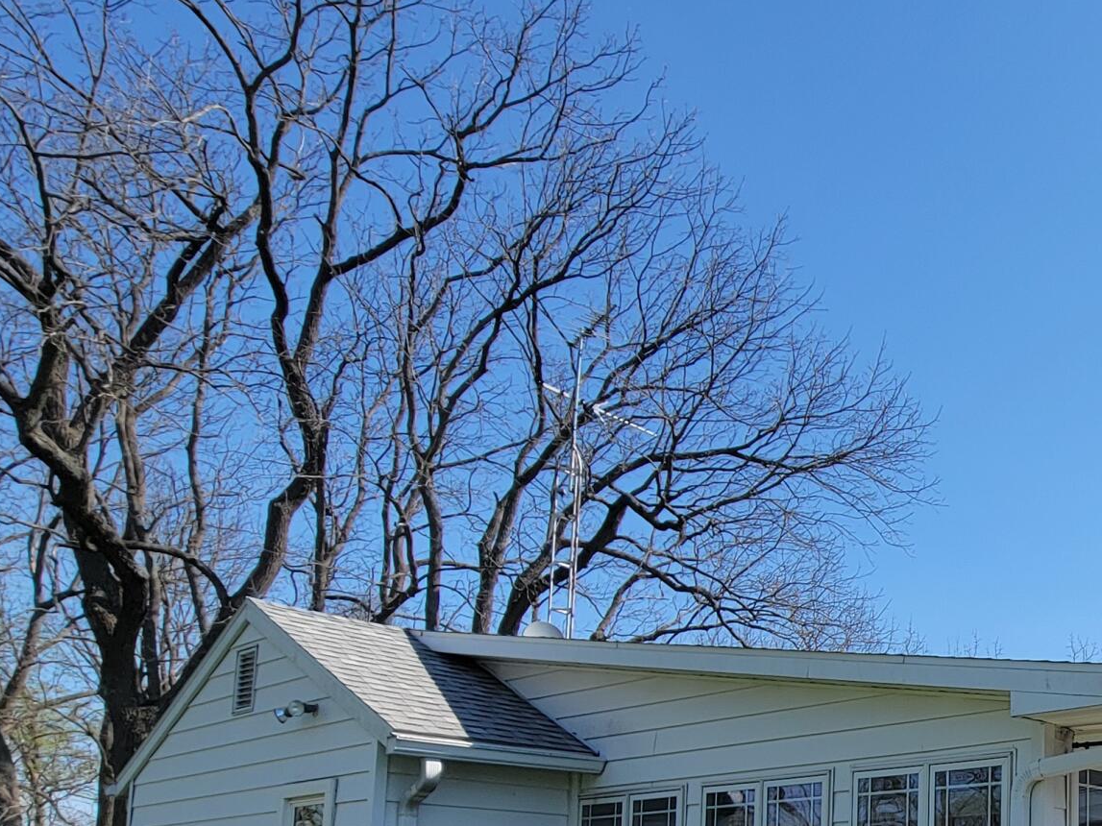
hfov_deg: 42.6
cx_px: 1206
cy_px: 817
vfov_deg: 37.5
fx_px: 1082
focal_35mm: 34
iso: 50
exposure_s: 1/1690
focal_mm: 2.2
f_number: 2.2
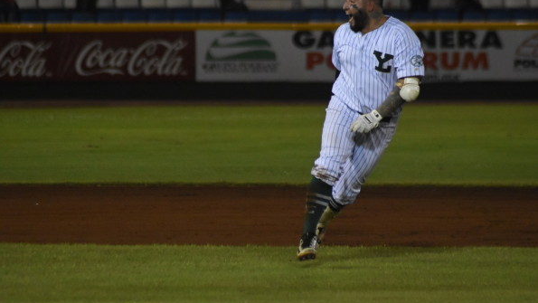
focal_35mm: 474
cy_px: 126
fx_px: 6763
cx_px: 269
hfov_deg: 4.6
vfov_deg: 2.6
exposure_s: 1/1000
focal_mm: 300
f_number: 5.6
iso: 5000
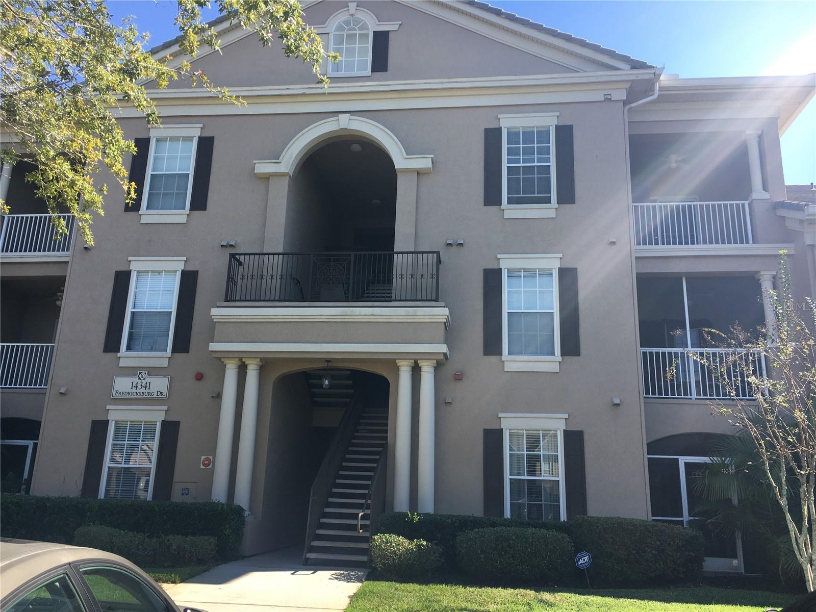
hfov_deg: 61.7
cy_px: 306
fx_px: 684
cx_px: 408
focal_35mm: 29
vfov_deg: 48.2
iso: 25
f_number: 2.2
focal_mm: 4.15
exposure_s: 1/569
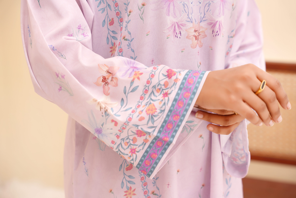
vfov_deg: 19.5
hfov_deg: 28.8
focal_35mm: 70
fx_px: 576
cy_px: 99
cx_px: 148
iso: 50
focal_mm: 70
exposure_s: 1/125
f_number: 4.5
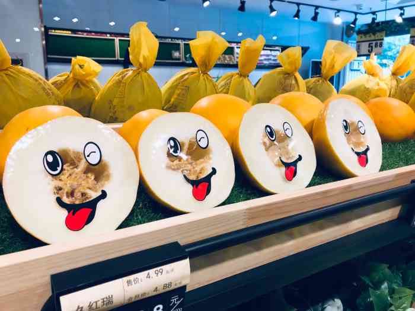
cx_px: 208
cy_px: 156
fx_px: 336
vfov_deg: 49.7
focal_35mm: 28
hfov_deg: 63.4
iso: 20
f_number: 1.8
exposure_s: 1/120
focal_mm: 3.99
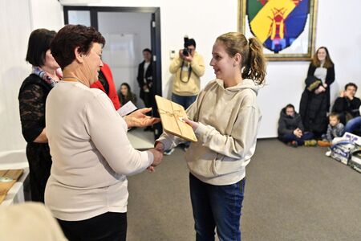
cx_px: 180
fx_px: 351
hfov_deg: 54.4
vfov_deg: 37.9
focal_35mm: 35
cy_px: 120
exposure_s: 1/160
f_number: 3.5
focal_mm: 35
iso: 5000
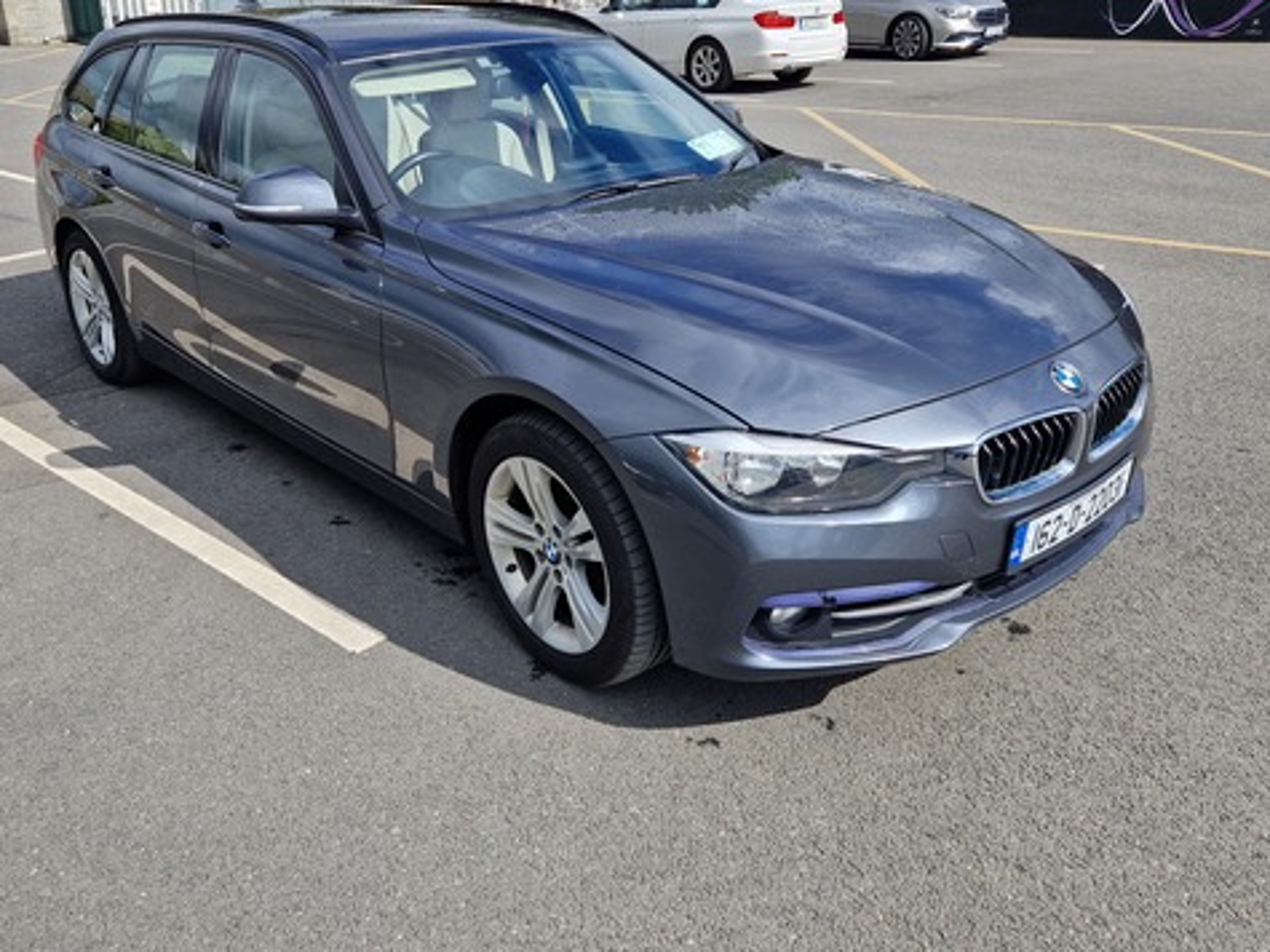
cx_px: 556
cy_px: 404
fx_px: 1137
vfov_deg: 45.3
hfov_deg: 58.2
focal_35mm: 31
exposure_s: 1/1492
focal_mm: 5.4
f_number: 1.8
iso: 50
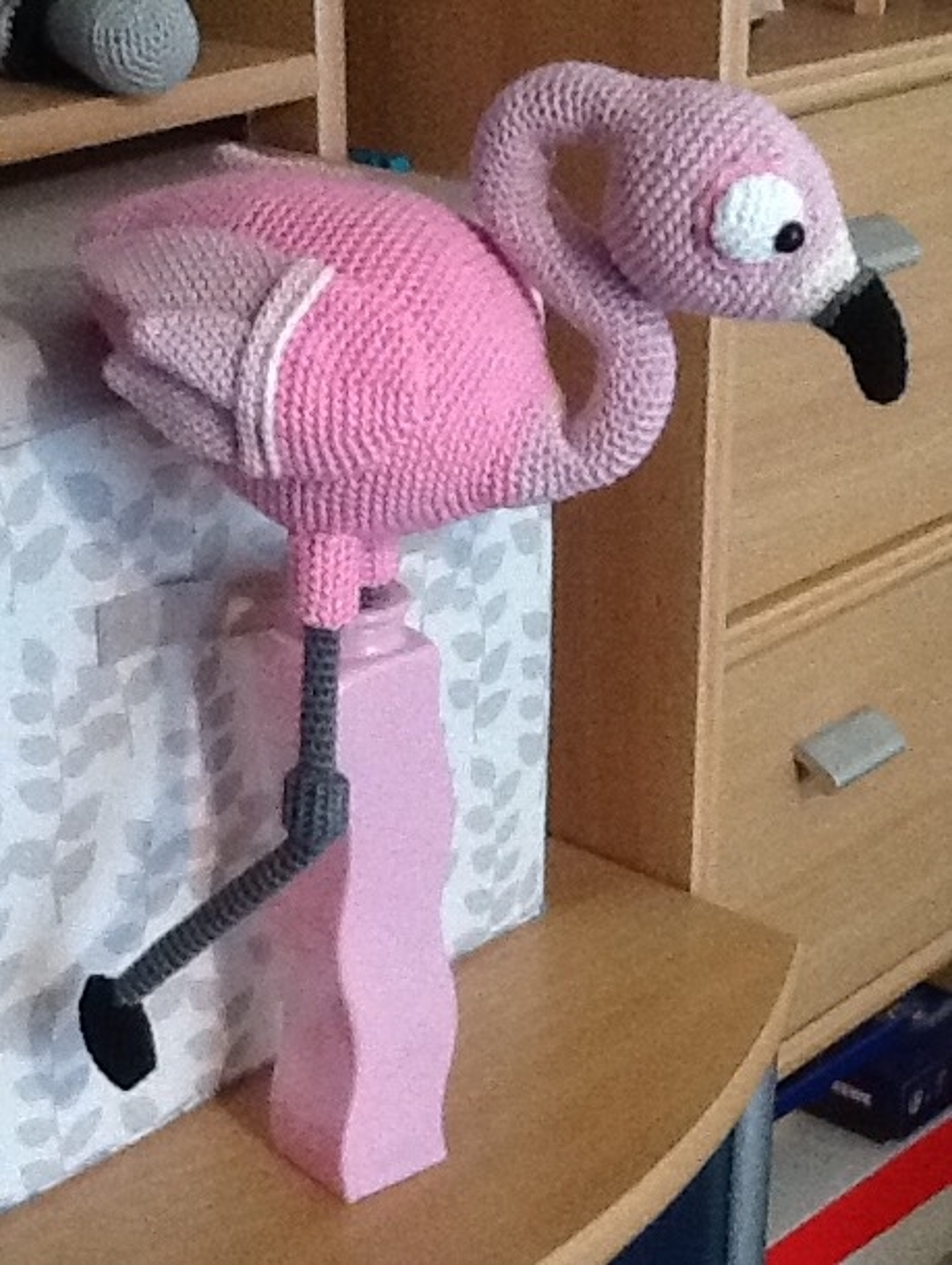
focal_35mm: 44
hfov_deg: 32.9
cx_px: 476
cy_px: 632
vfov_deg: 42.9
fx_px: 1610
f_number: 2.4
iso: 320
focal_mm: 2.03
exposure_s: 1/30
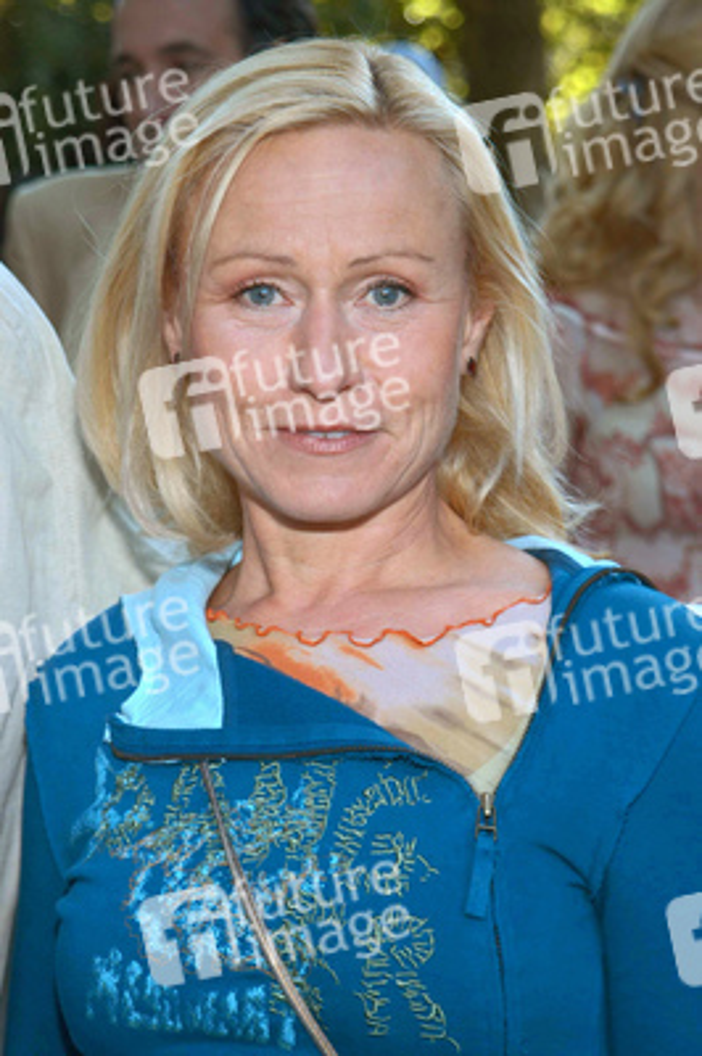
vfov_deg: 19.5
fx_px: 3076
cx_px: 351
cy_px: 528
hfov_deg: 13.0
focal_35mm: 105
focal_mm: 70
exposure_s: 1/80
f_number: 6.3
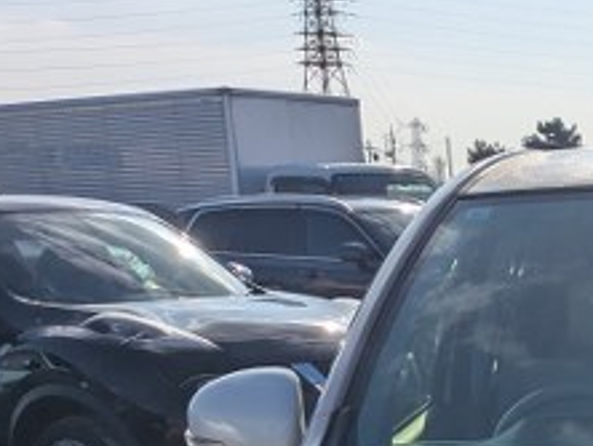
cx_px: 755
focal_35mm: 90
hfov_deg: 20.1
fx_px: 1543
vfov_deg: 15.2
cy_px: 662
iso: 50
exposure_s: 1/6452
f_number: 1.89
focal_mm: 5.43
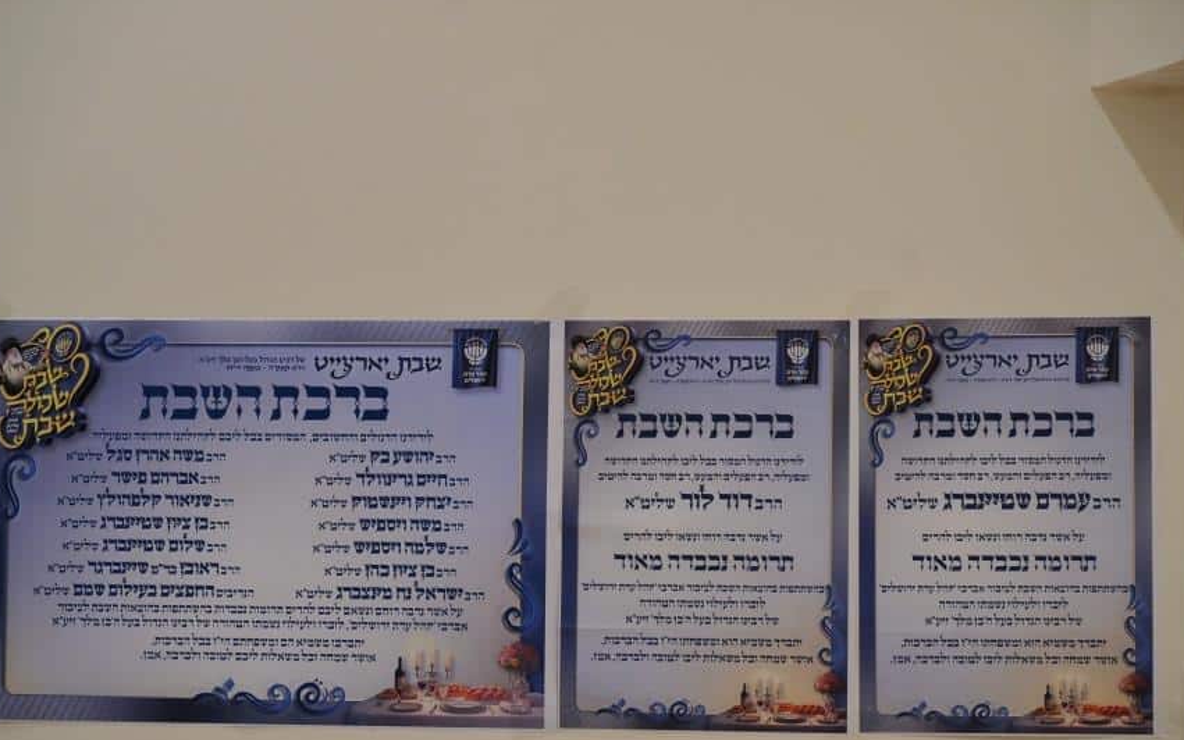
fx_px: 2969
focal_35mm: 92
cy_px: 468
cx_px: 579
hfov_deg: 22.6
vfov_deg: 14.2
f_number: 4
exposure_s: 1/800
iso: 800
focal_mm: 75
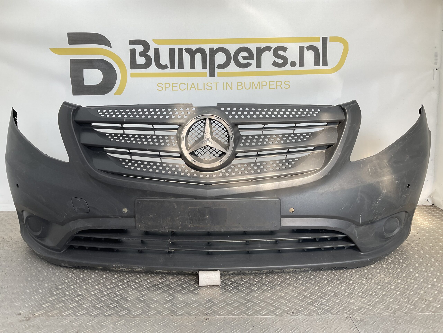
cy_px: 166
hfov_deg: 61.7
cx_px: 222
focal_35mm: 29
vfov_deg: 48.2
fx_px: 371
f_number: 1.8
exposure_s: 1/153
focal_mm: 3
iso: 16
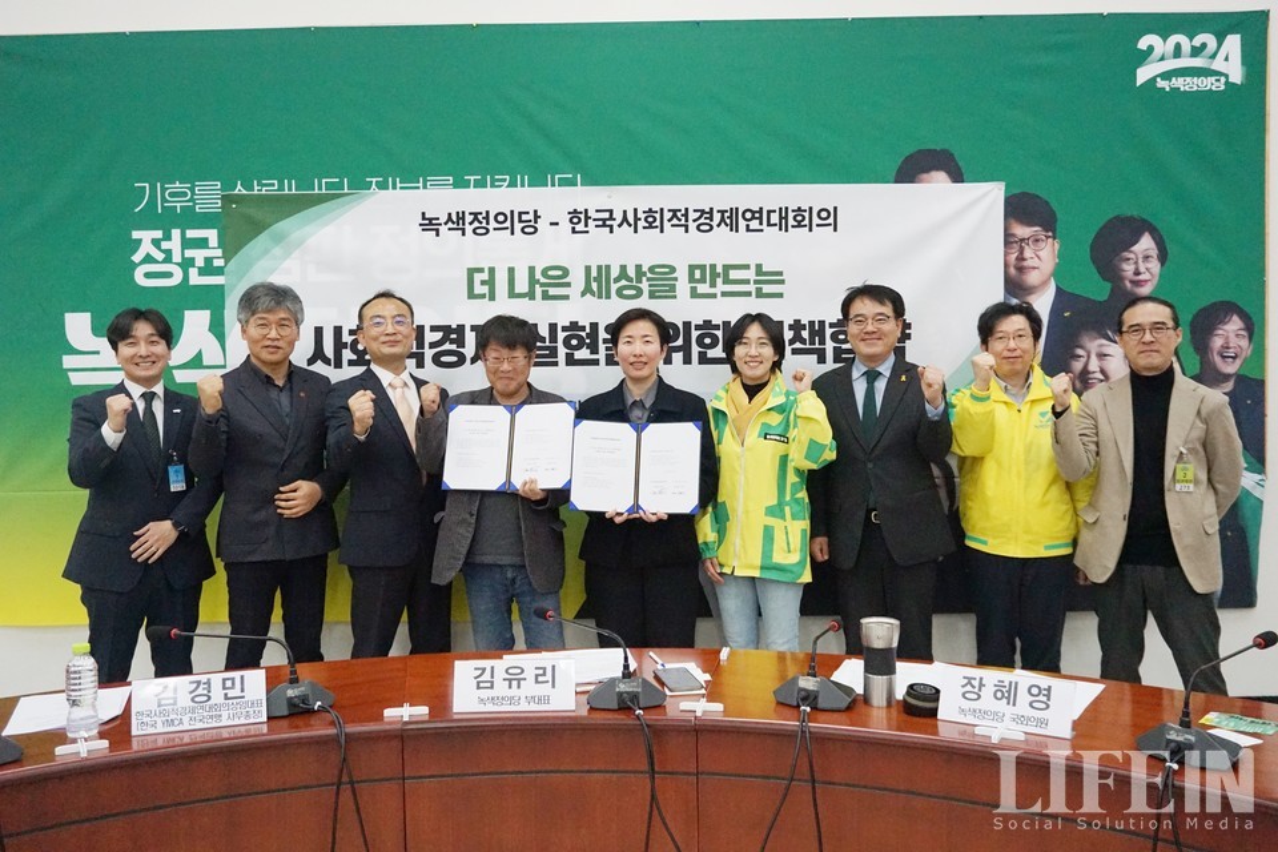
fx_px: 1118
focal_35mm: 32
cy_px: 426
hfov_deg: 59.5
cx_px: 639
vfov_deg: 41.7
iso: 3200
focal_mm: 21
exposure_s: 1/800
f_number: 4
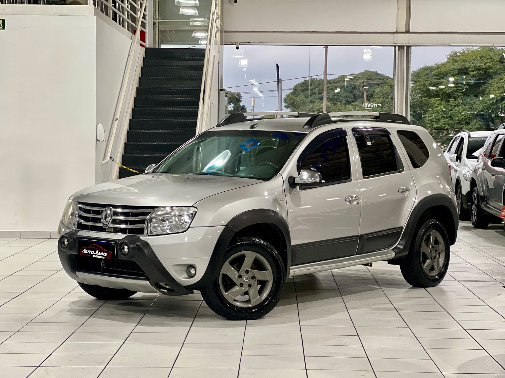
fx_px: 1123
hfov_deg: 25.3
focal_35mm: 77
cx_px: 252
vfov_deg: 19.1
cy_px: 189
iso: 250
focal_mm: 9
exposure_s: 1/40
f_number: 2.8
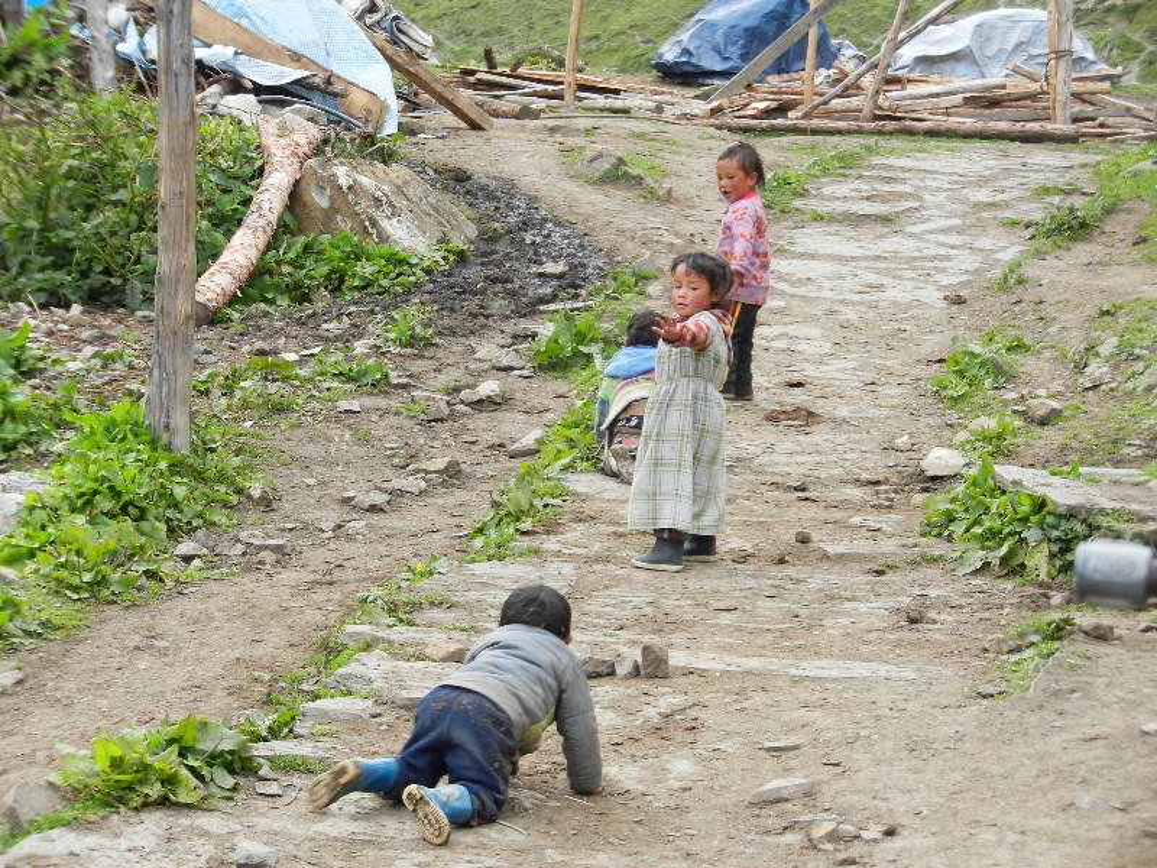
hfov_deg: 16.0
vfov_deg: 12.0
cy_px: 434
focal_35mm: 123
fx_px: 4111
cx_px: 578
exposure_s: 1/60
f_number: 5.1
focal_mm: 22.2
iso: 160
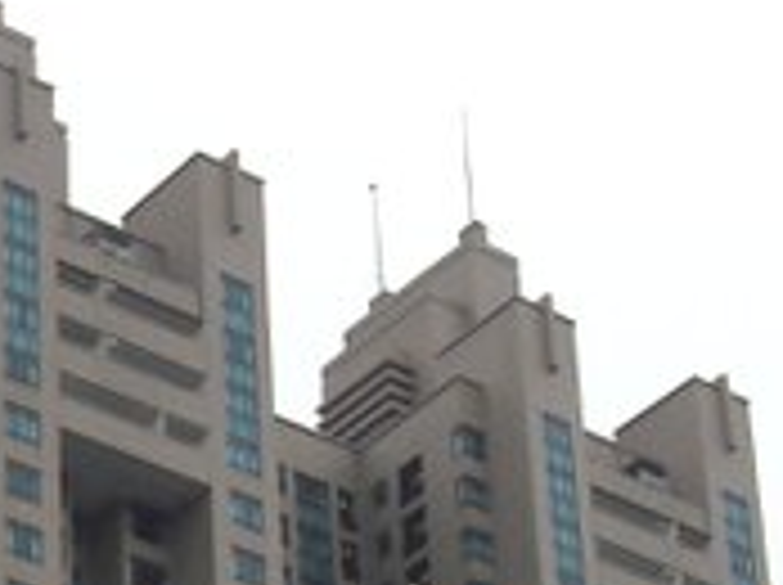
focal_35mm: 175
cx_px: 81
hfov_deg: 11.2
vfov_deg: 8.2
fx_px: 3953
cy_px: 994
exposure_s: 1/320
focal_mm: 6.2
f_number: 2.8
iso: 100
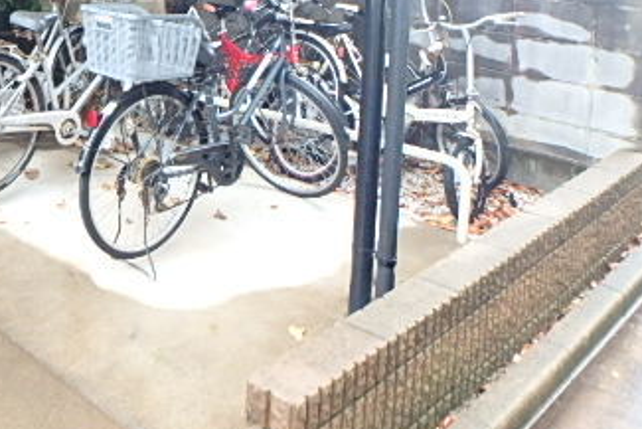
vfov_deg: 28.9
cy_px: -16
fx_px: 767
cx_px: 144
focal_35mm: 43
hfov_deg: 43.6
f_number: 3.5
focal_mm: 3.7
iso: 500
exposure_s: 1/30
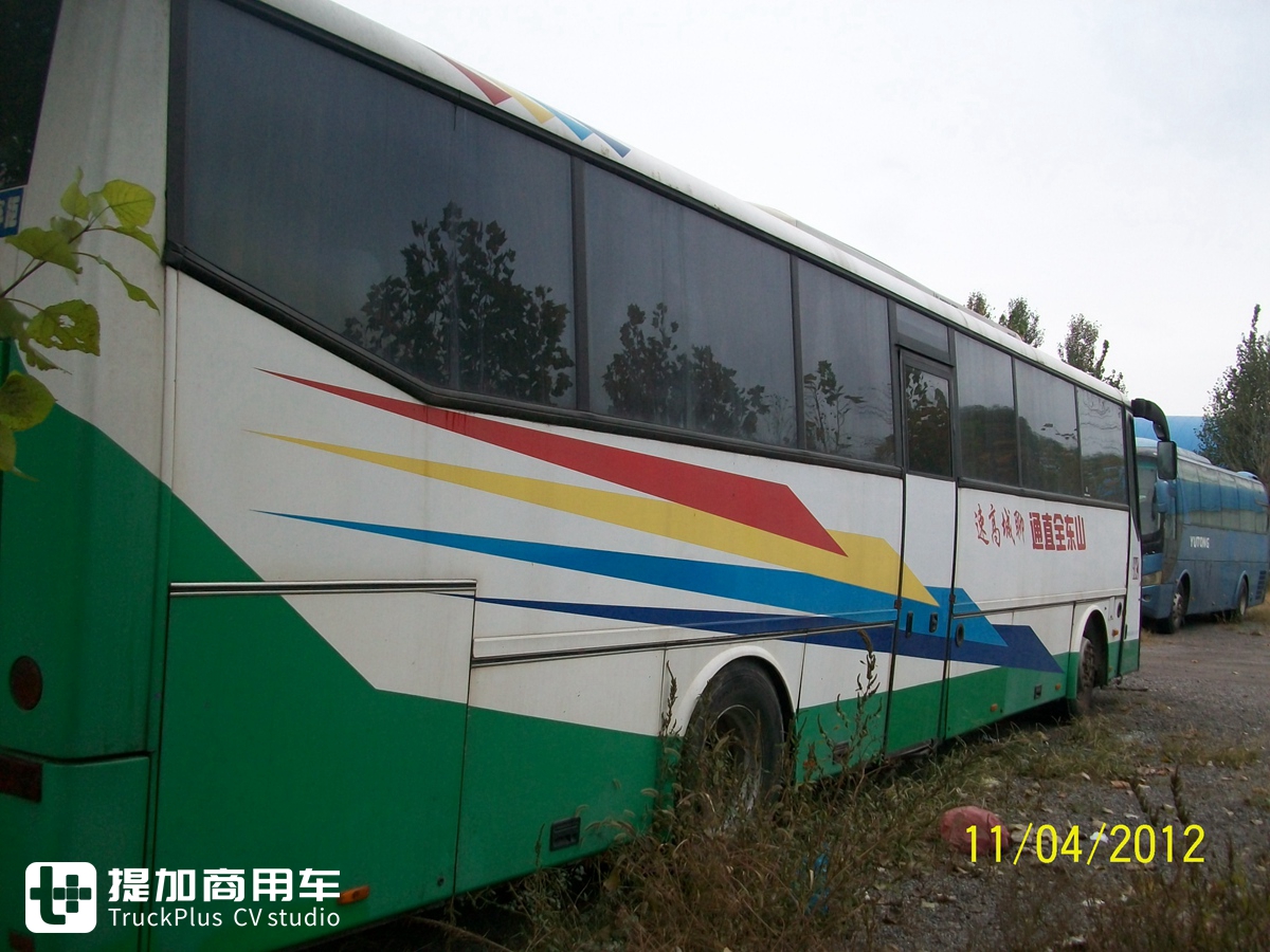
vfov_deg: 41.8
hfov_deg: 54.0
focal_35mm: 34
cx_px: 635
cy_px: 476
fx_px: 1247
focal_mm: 5.7
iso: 80
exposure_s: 1/200
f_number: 2.8
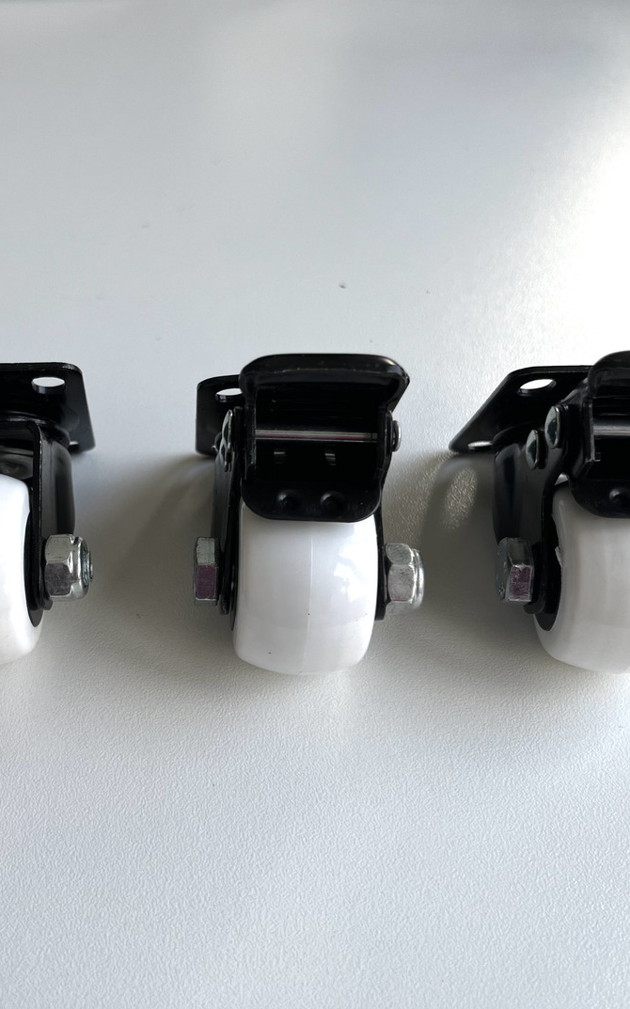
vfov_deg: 52.8
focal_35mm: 37
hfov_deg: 33.7
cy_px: 502
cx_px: 153
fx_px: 1017
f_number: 1.6
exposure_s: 1/260
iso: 40
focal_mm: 5.1
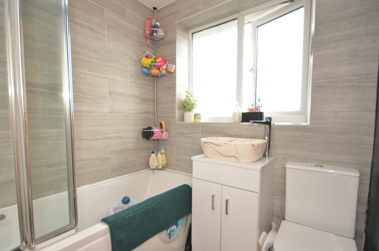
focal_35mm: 17
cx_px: 182
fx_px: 179
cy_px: 131
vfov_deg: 70.1
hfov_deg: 93.4
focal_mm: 10
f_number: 4.5
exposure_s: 1/80
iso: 200
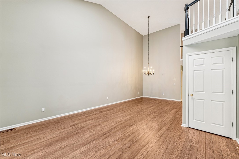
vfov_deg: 81.2
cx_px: 120
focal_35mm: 14
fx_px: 93
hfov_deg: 104.3
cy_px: 80
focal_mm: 14
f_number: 5
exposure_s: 1/10
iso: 200
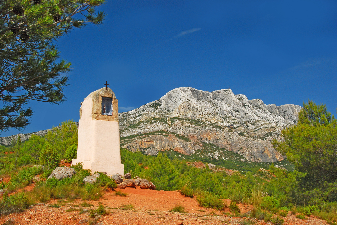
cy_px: 112
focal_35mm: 48
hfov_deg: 41.1
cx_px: 168
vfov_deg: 28.2
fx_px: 450
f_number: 29
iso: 320
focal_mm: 32
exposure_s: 1/60
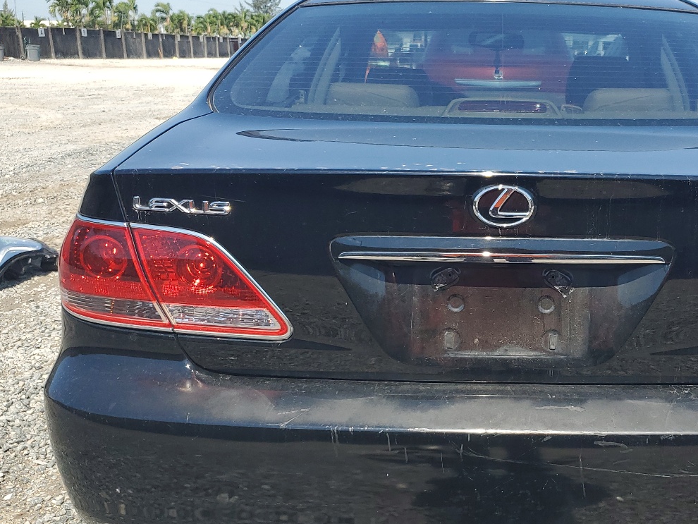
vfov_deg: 34.3
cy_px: 296
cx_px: 502
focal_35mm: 42
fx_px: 847
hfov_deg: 43.7
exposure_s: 1/2000
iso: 50
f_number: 1.5
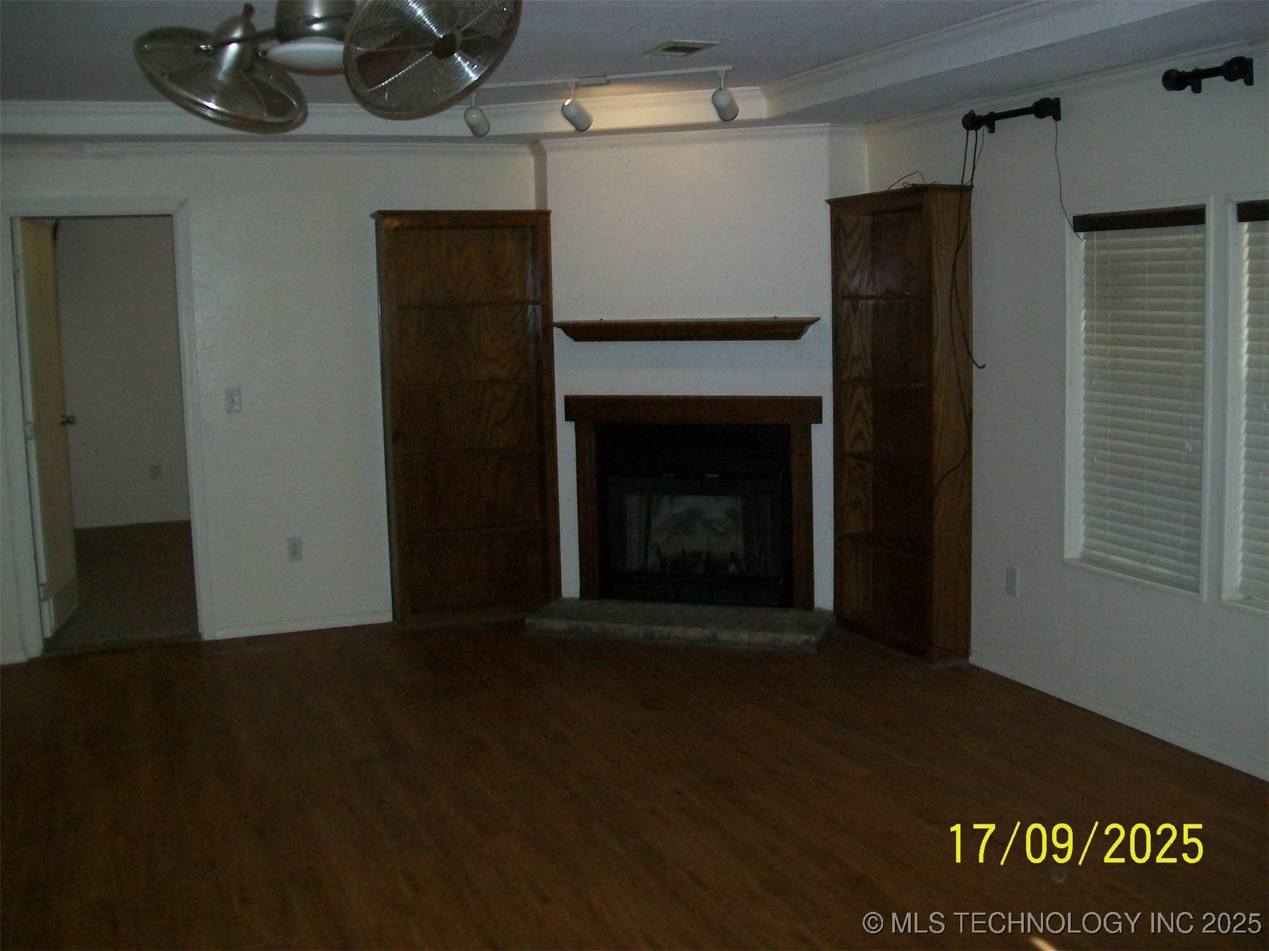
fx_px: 1320
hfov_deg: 51.4
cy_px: 476
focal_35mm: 36
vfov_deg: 39.7
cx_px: 634
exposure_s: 1/60
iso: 160
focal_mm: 6
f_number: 2.7
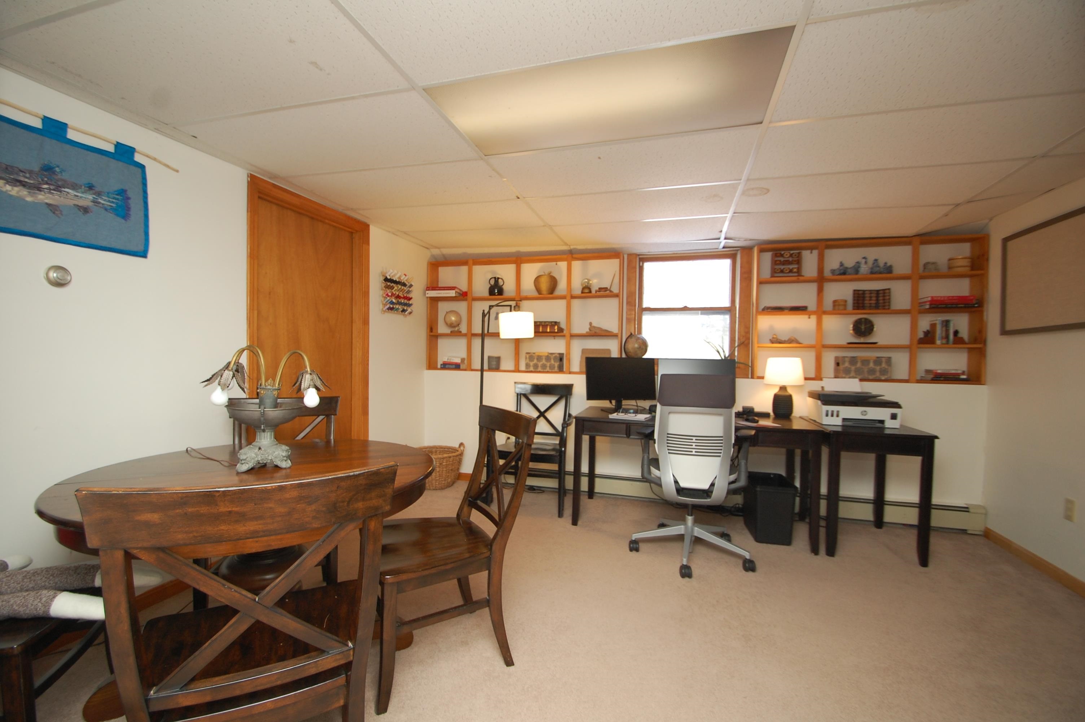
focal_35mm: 15
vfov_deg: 77.2
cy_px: 361
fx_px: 452
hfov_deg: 100.4
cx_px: 542
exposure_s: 1/60
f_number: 4
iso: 400
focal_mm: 10
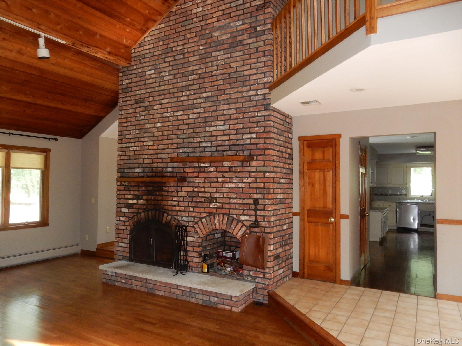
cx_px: 231
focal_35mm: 25
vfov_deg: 54.9
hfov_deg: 69.4
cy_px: 173
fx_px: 334
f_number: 3.7
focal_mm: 4.5
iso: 450
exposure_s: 1/30
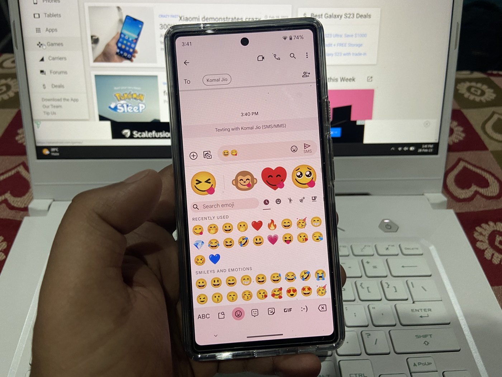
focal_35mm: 26
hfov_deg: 67.3
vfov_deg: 53.1
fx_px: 377
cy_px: 188
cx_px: 251
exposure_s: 1/60
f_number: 1.8
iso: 125
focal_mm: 4.25
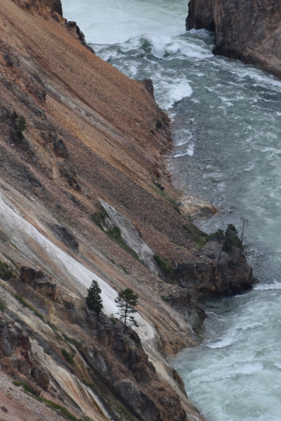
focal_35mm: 547
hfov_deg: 2.5
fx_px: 6400
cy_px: 66
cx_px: 217
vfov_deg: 3.8
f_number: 5.6
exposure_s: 1/500
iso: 220
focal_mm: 230
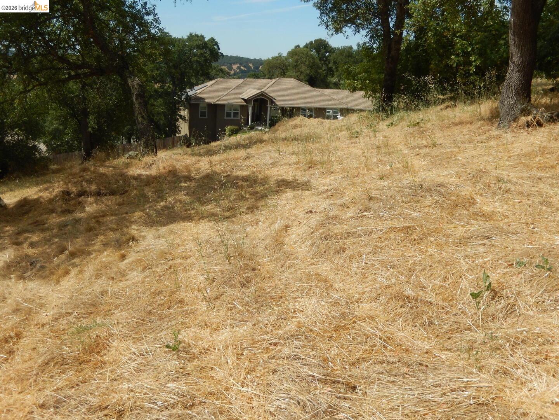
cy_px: 210
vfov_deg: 39.7
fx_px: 581
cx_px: 280
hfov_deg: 51.4
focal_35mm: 36
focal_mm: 6.5
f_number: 4
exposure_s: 1/1250
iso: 125
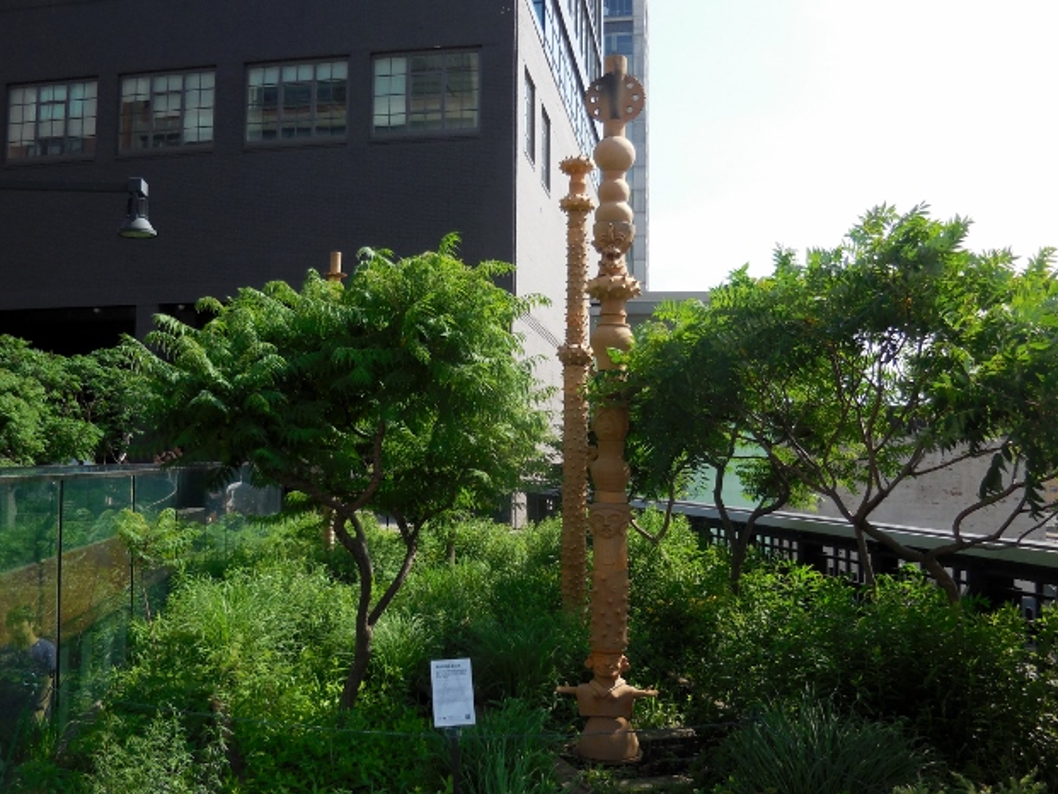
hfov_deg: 53.9
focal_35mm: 34
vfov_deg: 41.8
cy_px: 404
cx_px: 521
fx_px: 1039
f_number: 3.7
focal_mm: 5.9
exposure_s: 1/800
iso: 125
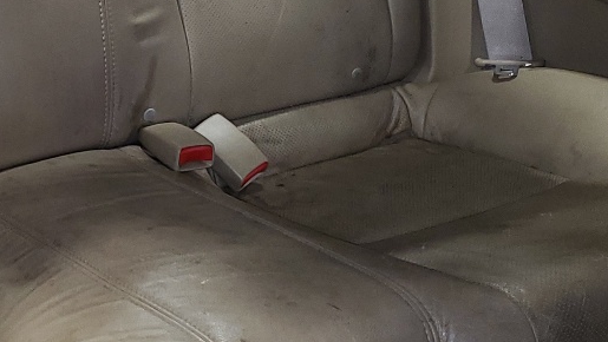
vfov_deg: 13.6
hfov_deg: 23.4
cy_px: -6
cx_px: 33
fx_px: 1419
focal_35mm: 88
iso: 99
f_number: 1.5
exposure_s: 1/30
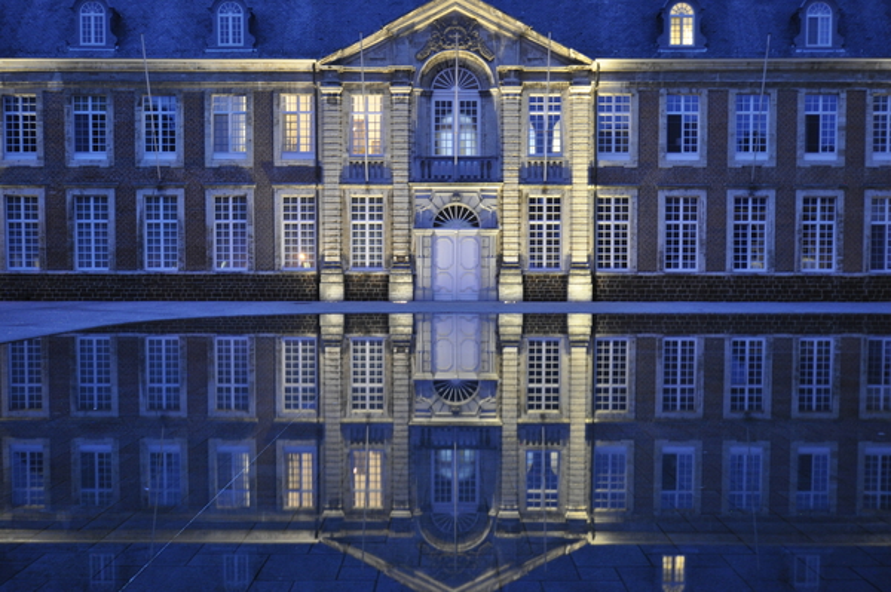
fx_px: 890
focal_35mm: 36
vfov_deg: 36.8
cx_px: 446
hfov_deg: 53.2
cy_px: 296
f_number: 5
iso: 800
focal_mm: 24
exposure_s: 1/1.3
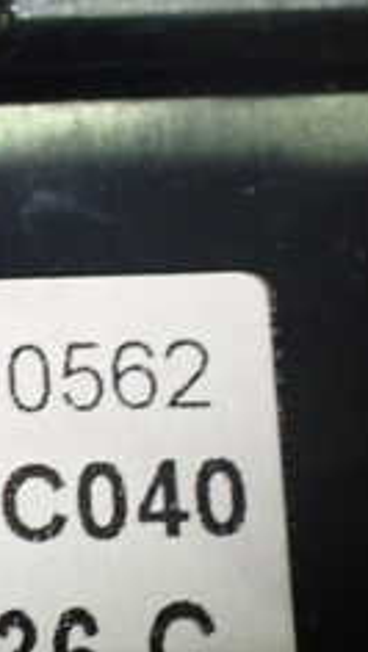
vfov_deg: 25.4
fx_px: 1438
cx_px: -177
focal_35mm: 83
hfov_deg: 13.7
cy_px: 459
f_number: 2.3
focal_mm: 5.4
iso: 1000
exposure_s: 1/30
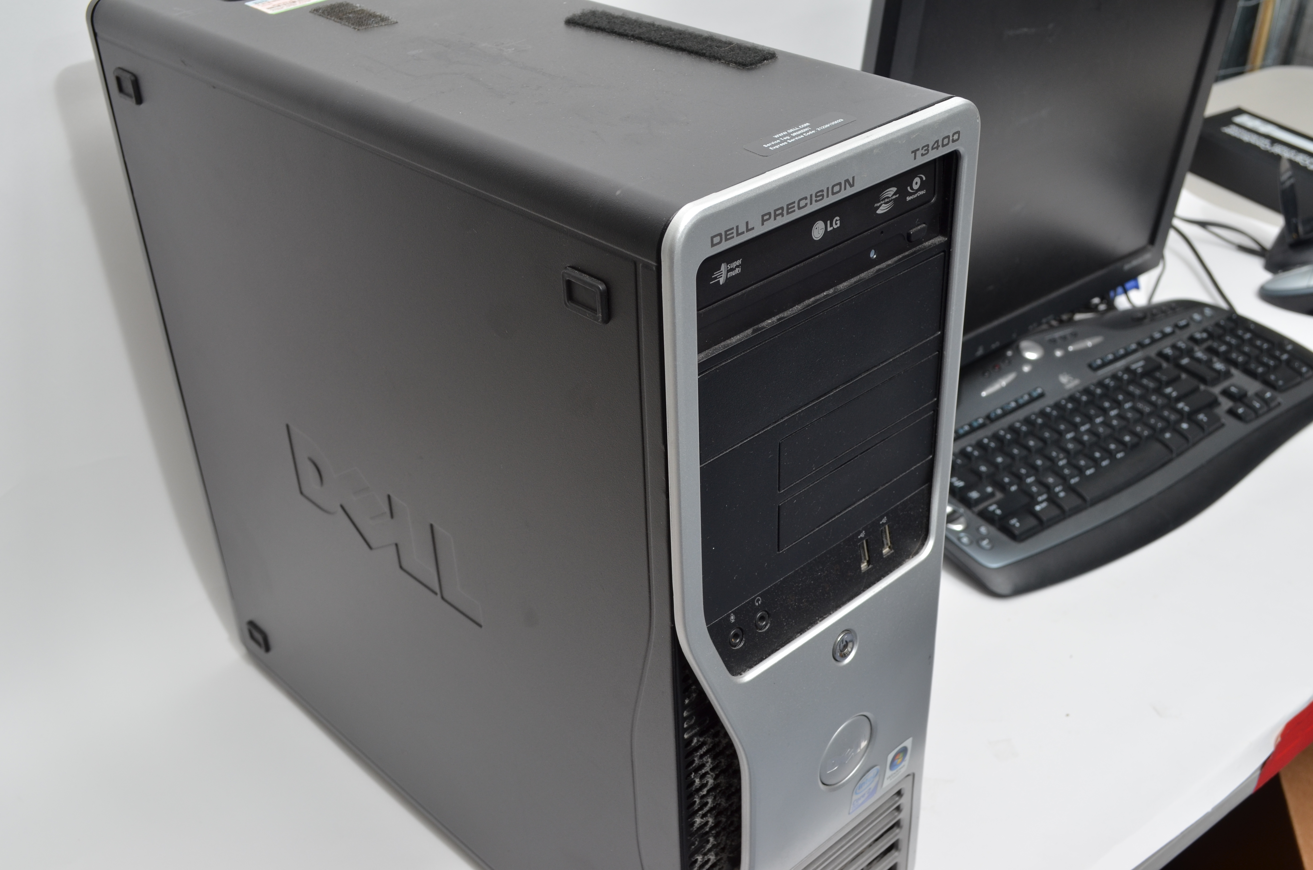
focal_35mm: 39
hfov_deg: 49.6
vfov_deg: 34.1
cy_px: 435
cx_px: 656
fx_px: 1419
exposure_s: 1/125
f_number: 8
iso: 250
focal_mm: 26
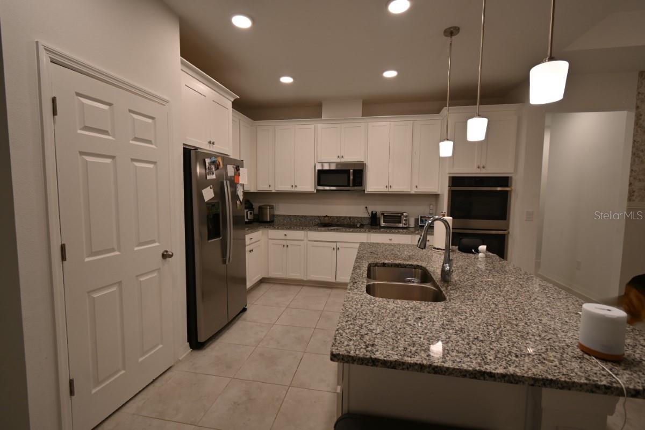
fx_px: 269
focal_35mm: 15
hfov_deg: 100.4
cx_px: 322
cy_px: 215
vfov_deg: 77.3
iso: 100
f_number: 4.5
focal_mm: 10
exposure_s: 1/20
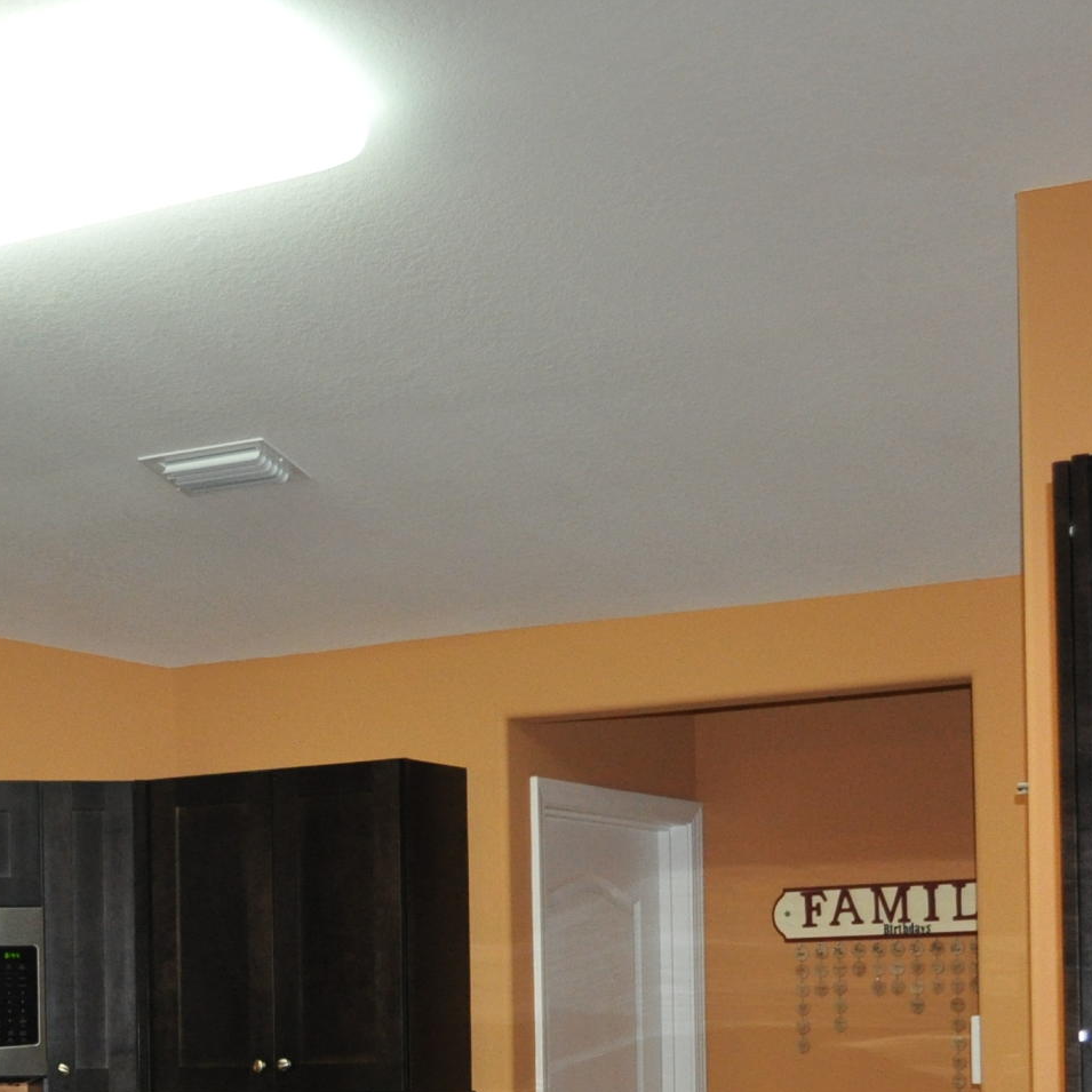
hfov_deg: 21.0
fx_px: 2855
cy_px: 1129
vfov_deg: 20.8
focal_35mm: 80
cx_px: 40
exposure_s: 1/60
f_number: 3.8
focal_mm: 20
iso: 800
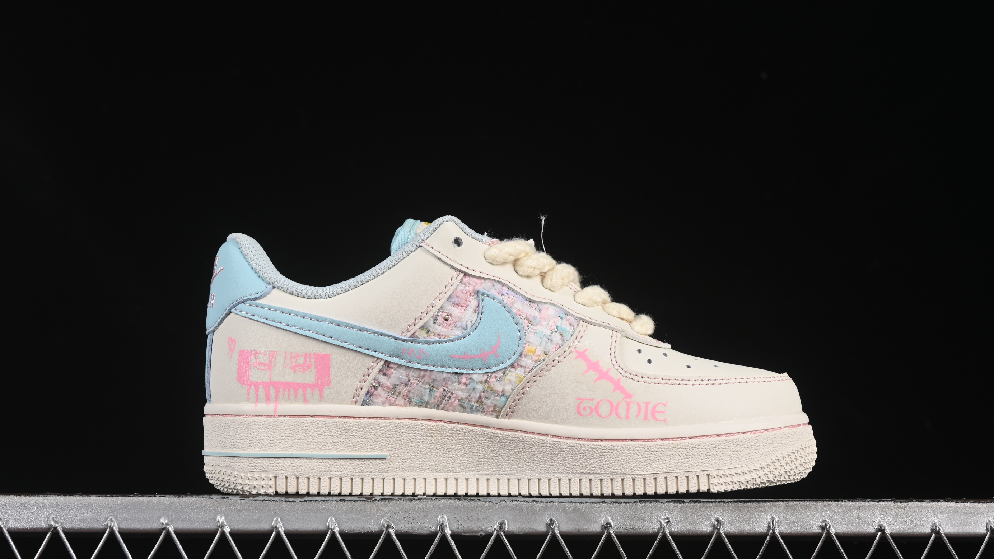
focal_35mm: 79
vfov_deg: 15.3
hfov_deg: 26.9
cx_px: 499
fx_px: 2082
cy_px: 291
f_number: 8
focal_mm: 50
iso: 160
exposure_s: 1/80
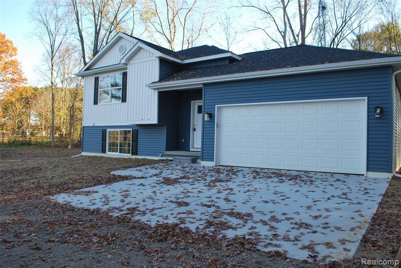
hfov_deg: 67.3
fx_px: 301
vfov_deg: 48.0
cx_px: 200
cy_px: 134
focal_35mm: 27
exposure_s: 1/125
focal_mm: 18
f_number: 5.6
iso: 180
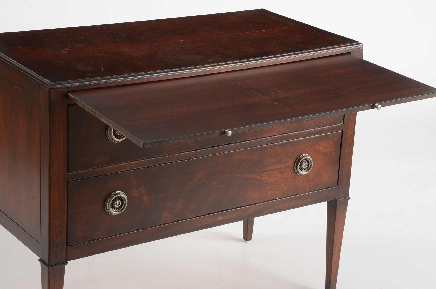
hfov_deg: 22.0
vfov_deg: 14.6
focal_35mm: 93
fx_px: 1124
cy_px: 144
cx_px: 218
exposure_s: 1/125
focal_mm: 62
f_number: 11
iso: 200
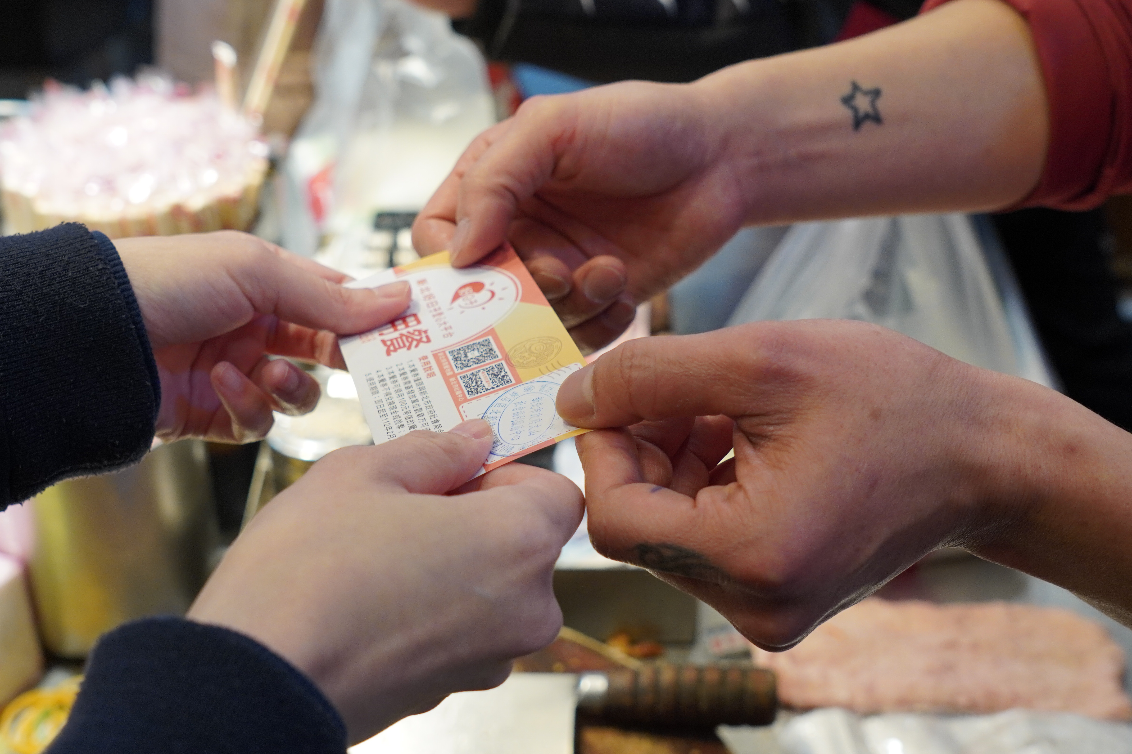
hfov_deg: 36.5
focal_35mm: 55
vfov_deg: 24.8
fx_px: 1718
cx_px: 537
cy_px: 408
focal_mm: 29
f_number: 4
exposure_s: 1/160
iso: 800
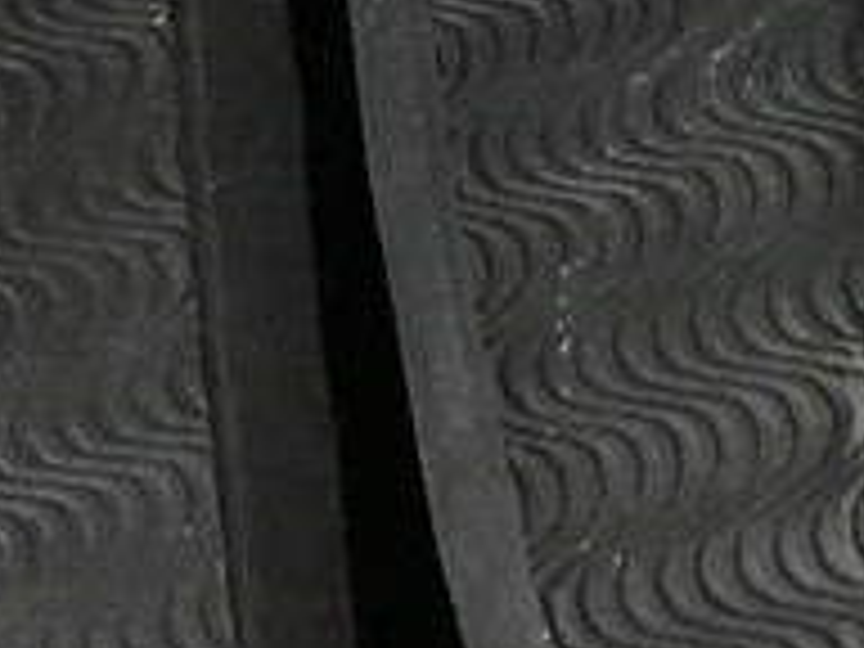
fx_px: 3619
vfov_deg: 9.5
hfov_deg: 12.9
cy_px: -686
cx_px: 1269
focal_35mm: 145
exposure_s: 1/33
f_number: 2.4
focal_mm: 3.3
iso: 25
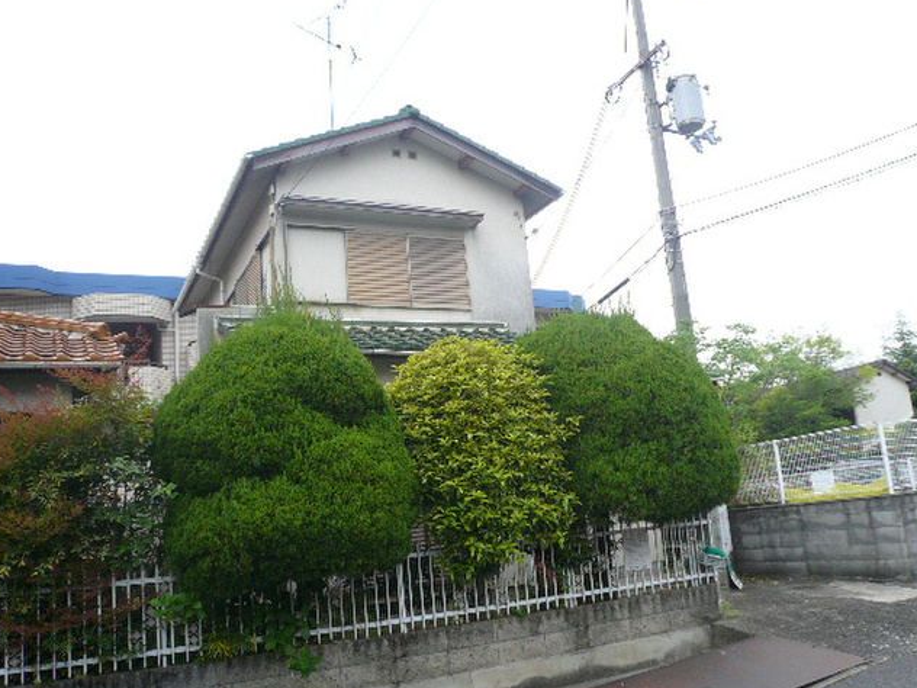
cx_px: 461
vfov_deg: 45.4
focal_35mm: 31
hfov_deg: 58.4
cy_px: 364
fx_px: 821
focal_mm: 4.6
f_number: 2.8
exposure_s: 1/400
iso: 100
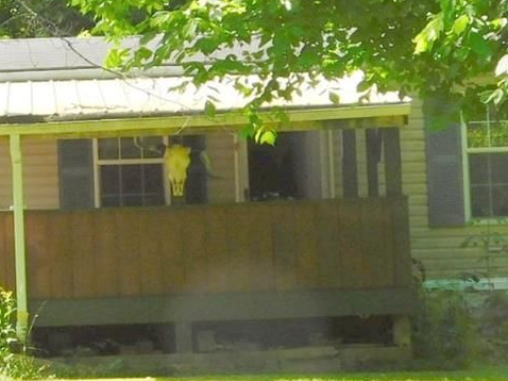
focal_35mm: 185
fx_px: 2714
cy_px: 123
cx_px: -66
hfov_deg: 10.6
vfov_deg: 8.0
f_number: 4
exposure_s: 1/320
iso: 125
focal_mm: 10.4
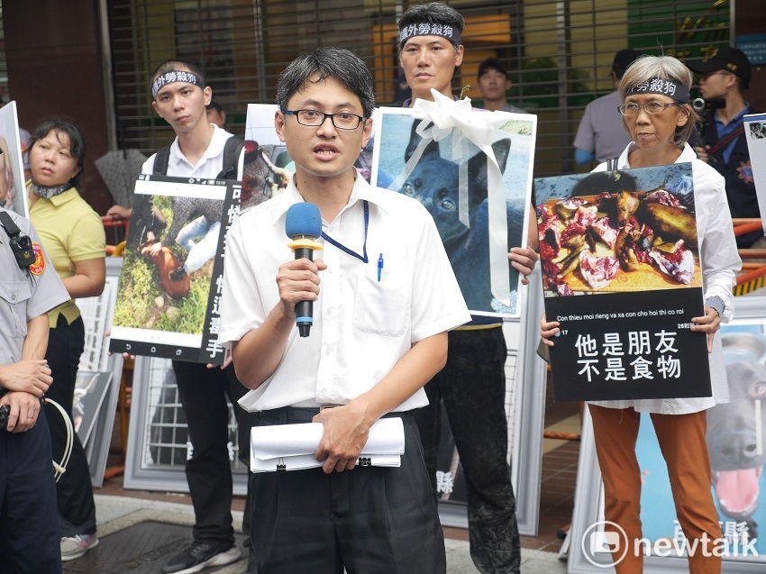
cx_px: 383
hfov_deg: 27.8
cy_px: 287
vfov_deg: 21.0
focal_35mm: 70
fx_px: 1549
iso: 200
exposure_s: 1/100
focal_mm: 35
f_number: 2.8
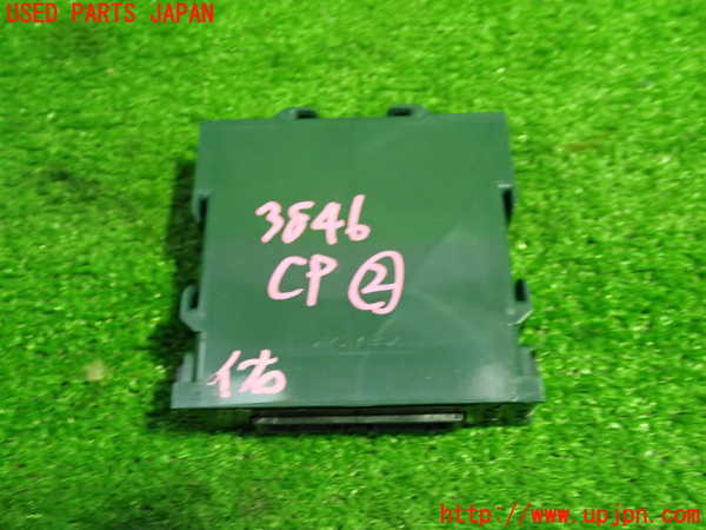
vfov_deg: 37.7
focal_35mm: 38
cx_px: 353
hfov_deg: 49.0
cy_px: 265
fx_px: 775
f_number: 2.7
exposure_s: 1/40
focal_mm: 6.83
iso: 640
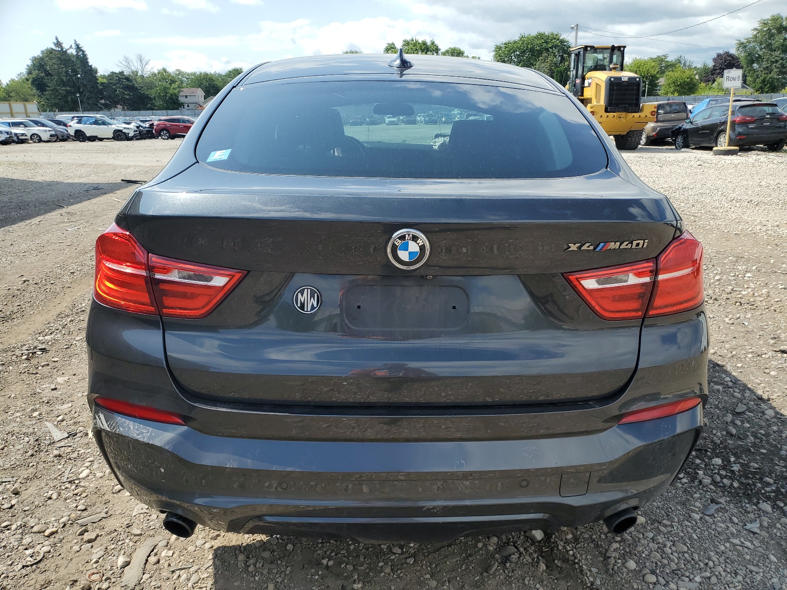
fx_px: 591
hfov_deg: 67.3
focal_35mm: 26
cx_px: 394
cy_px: 295
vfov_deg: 53.1
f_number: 1.5
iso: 50
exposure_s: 1/2500
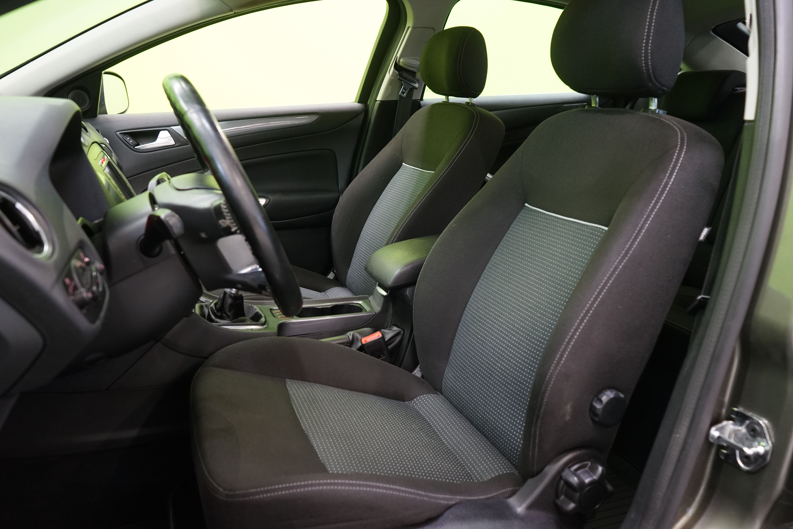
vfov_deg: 45.0
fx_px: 639
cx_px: 396
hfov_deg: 63.7
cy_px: 264
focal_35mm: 29
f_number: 5
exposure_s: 1/15
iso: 1600
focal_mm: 29
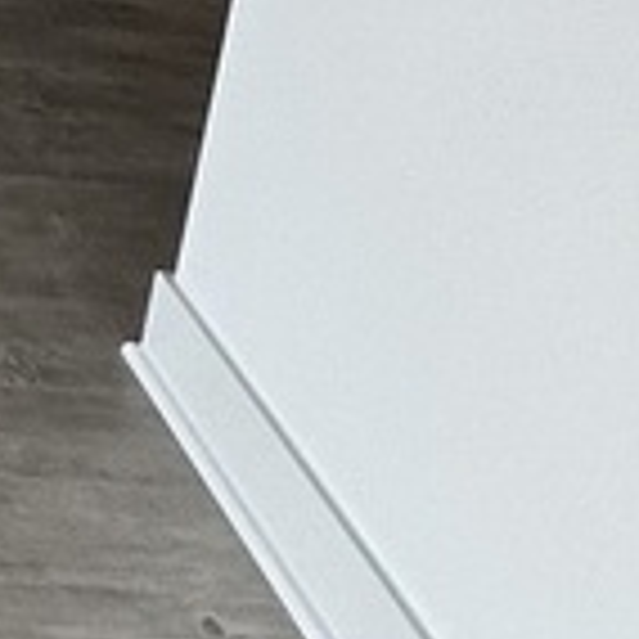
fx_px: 1963
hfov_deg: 14.1
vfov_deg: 15.9
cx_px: -801
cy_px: -490
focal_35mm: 94
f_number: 2.2
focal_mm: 2.22
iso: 50
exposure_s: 1/99
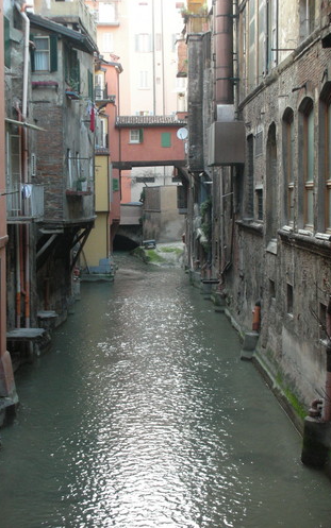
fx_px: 937
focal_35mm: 65
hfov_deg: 20.0
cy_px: 263
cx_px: 145
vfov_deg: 31.5
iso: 200
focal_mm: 10.1
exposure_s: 1/41.1
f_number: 4
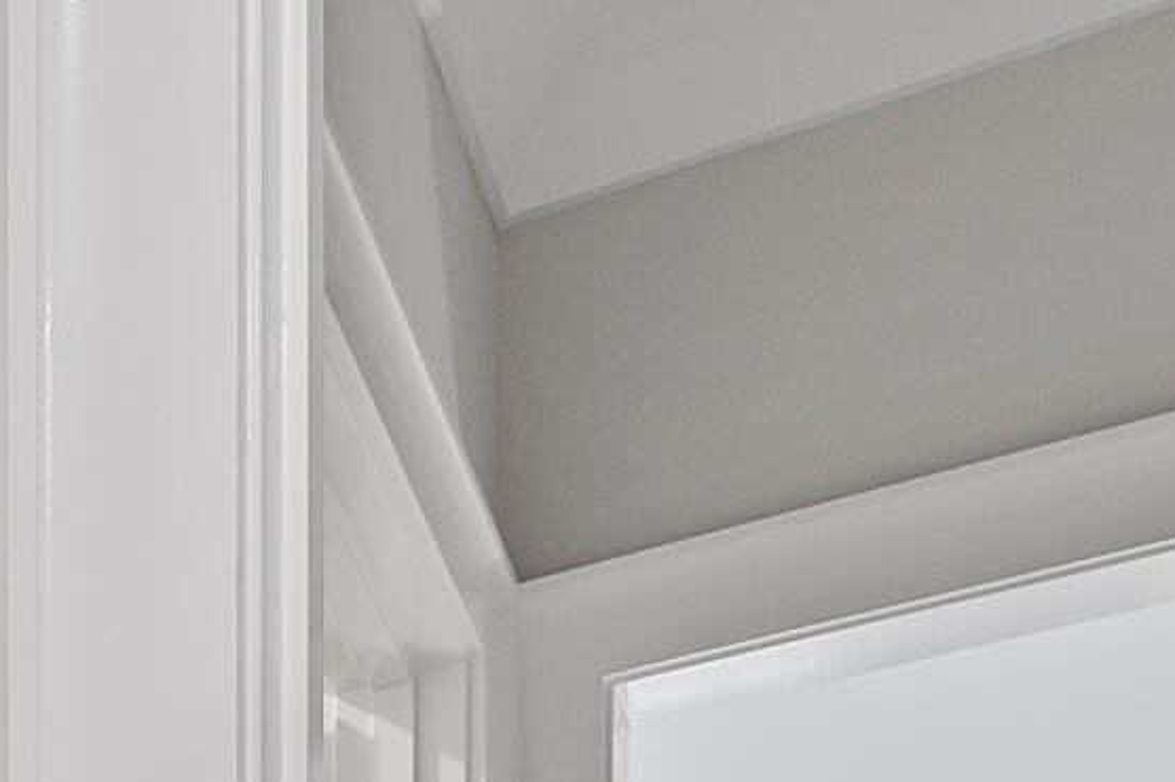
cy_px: 2012
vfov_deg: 12.3
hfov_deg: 19.1
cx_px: -936
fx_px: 2642
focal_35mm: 81
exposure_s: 1/1.67
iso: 100
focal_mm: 10
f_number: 9
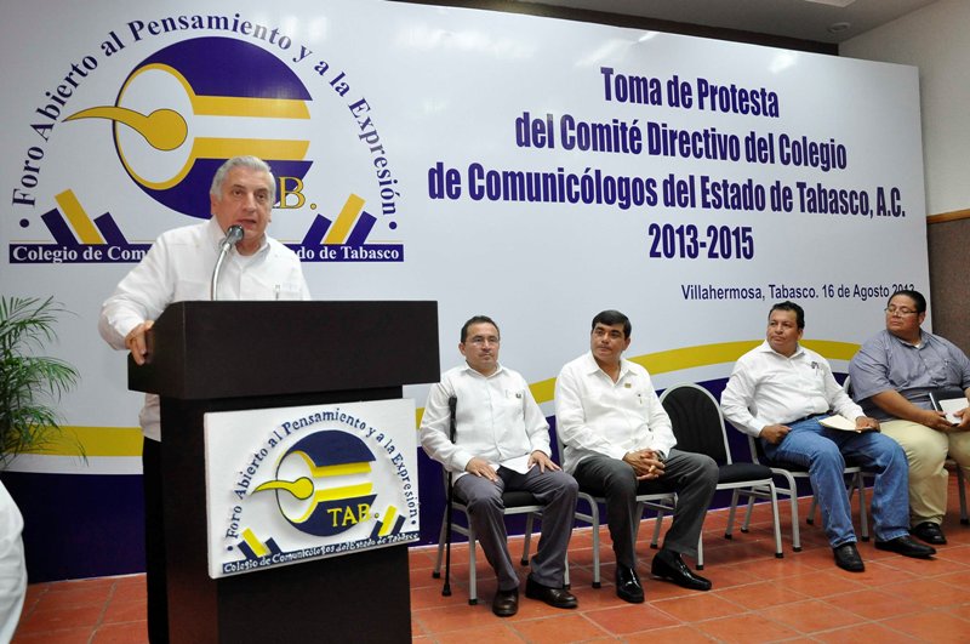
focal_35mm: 27
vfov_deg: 47.8
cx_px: 485
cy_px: 322
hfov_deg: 67.5
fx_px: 726
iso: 1600
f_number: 5
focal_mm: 18
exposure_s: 1/100
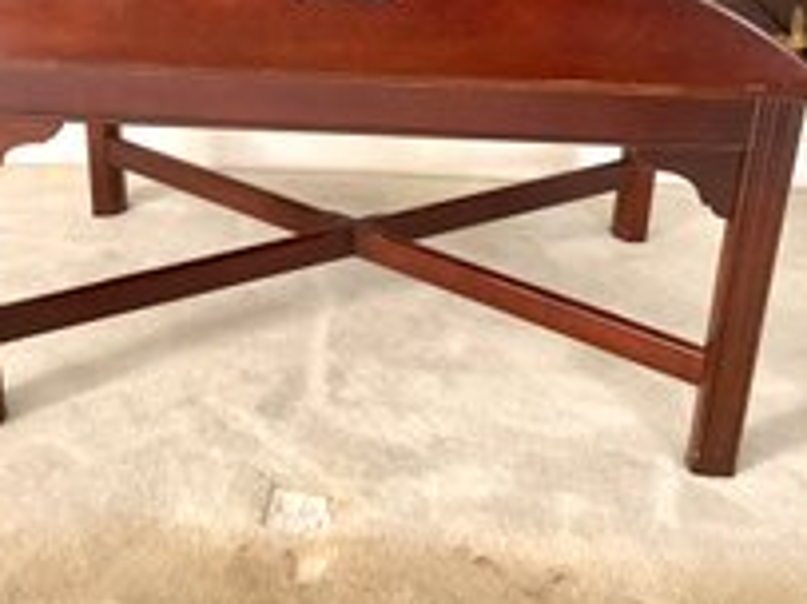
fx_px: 1142
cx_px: 332
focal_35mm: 49
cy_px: 181
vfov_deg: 29.3
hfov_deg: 38.8
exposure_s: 1/60
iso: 125
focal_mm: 3
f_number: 1.8
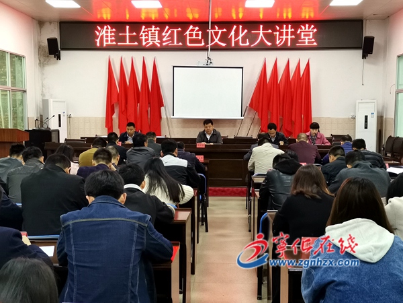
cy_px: 152
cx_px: 202
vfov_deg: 35.1
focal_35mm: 41
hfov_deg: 45.8
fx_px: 477
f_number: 1.8
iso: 400
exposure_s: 1/50
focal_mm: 4.75
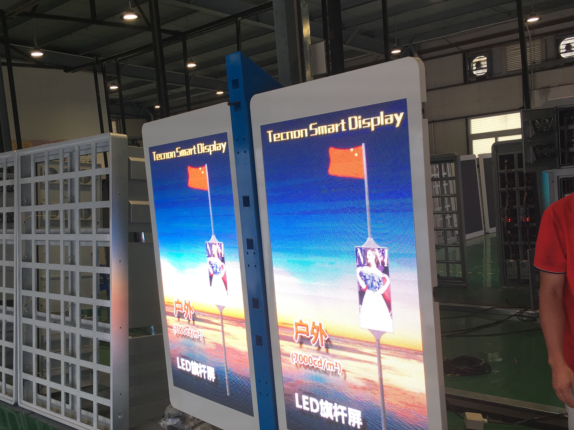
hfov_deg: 46.7
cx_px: 252
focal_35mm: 40
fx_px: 663
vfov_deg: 35.8
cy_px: 255
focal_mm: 4.15
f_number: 2.2
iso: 25
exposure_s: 1/100
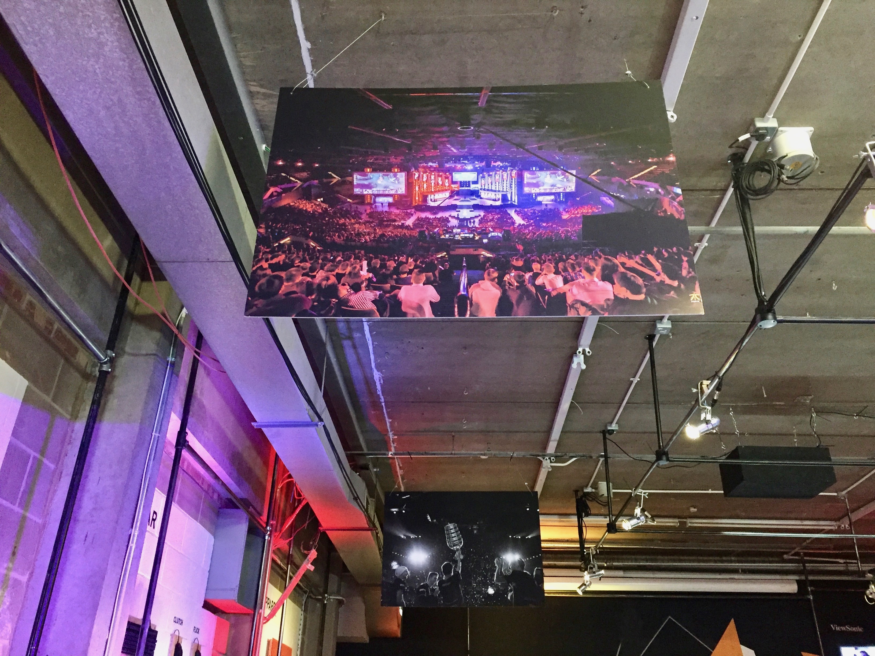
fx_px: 733
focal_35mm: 29
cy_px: 328
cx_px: 438
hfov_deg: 61.7
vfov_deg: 48.2
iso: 250
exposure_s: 1/17
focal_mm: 4.15
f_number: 2.2
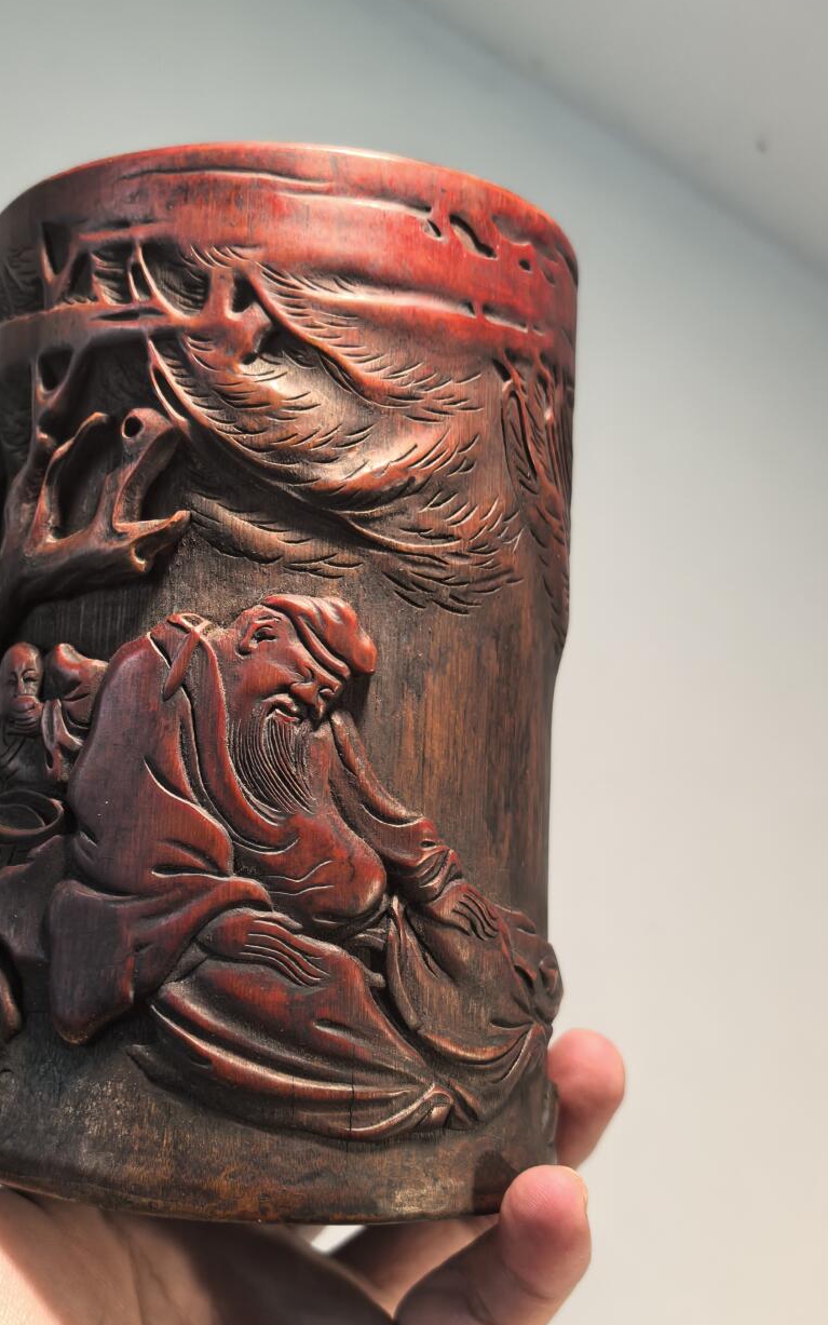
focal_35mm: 42
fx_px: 1516
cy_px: 784
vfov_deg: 47.0
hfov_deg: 29.9
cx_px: 177
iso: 2500
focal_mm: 6.98
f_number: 2
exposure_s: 1/784
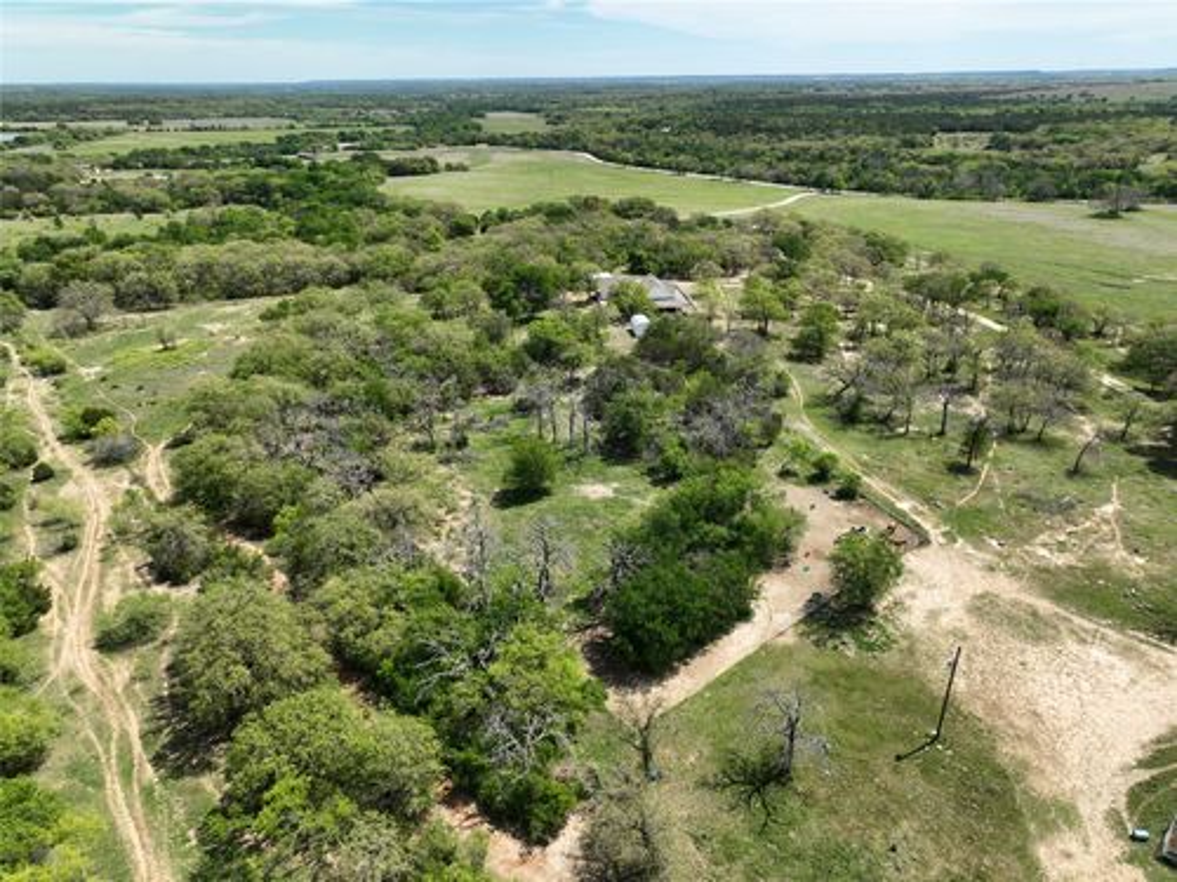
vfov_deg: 56.8
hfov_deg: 71.6
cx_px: 588
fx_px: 816
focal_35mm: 24
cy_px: 441
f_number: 2.8
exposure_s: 1/1600
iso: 100
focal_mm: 12.29
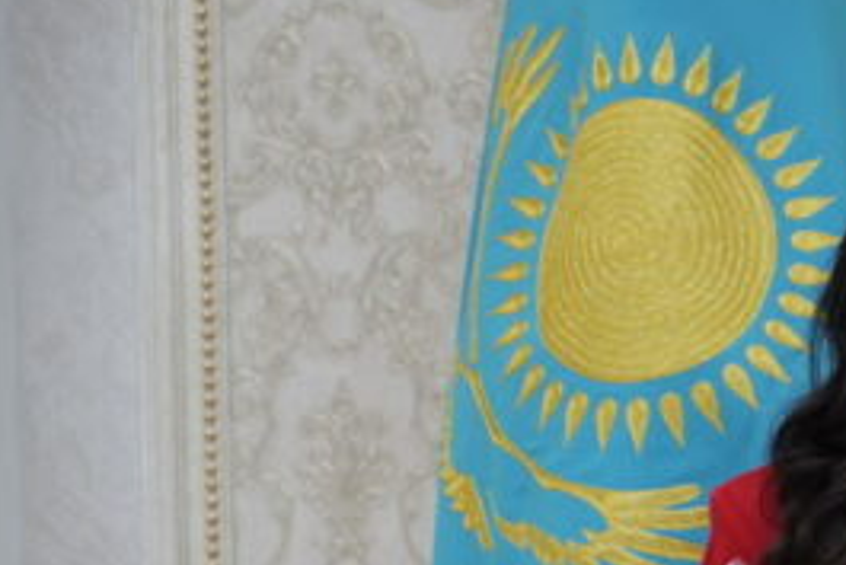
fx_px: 4585
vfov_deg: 7.0
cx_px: 1172
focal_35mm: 195
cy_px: 651
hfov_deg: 10.3
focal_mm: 69
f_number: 4
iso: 400
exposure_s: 1/100
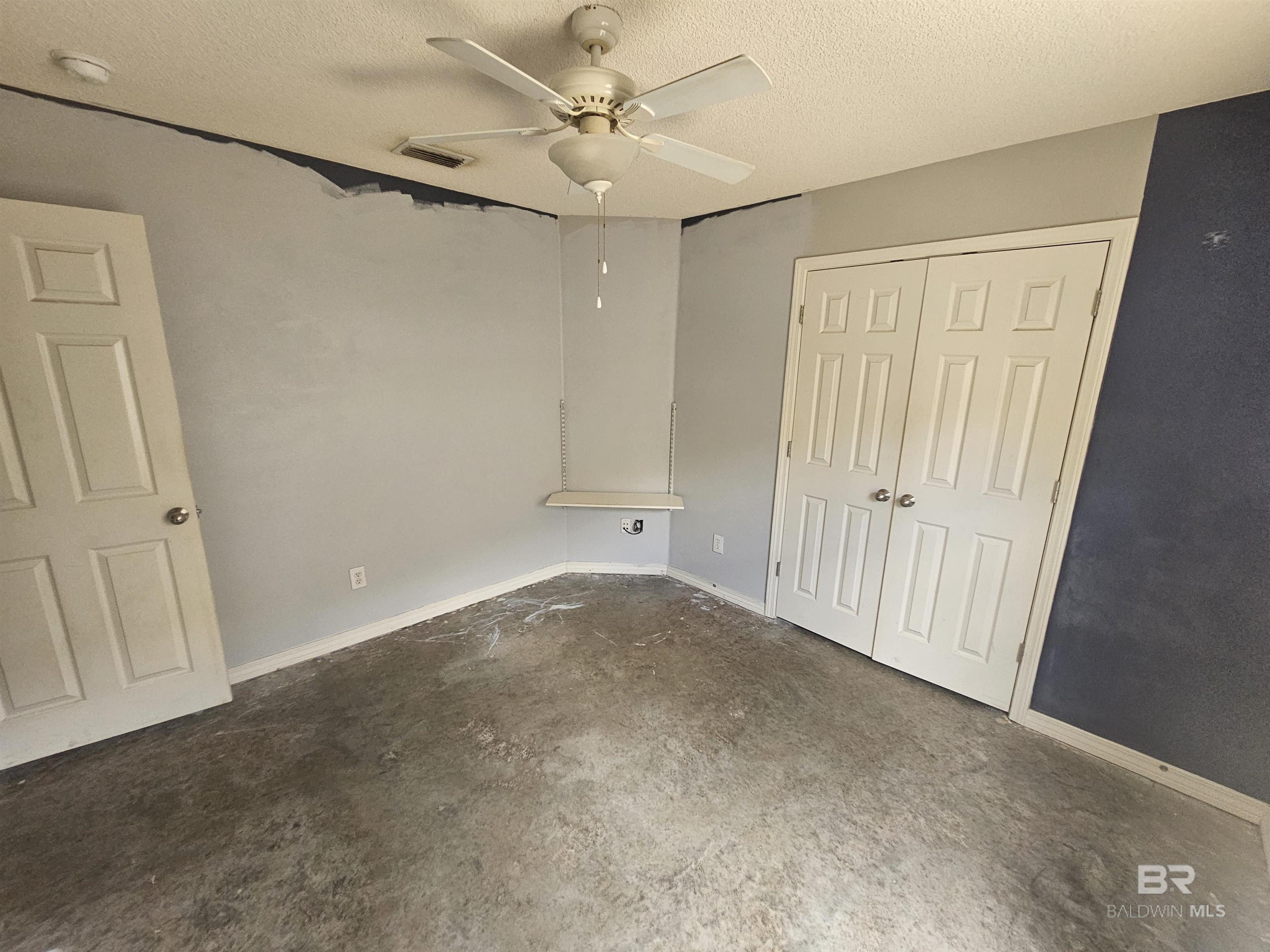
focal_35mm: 13
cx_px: 635
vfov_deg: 89.9
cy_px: 476
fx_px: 477
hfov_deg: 106.2
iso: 250
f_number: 2.2
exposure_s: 1/77.4
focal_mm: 2.2
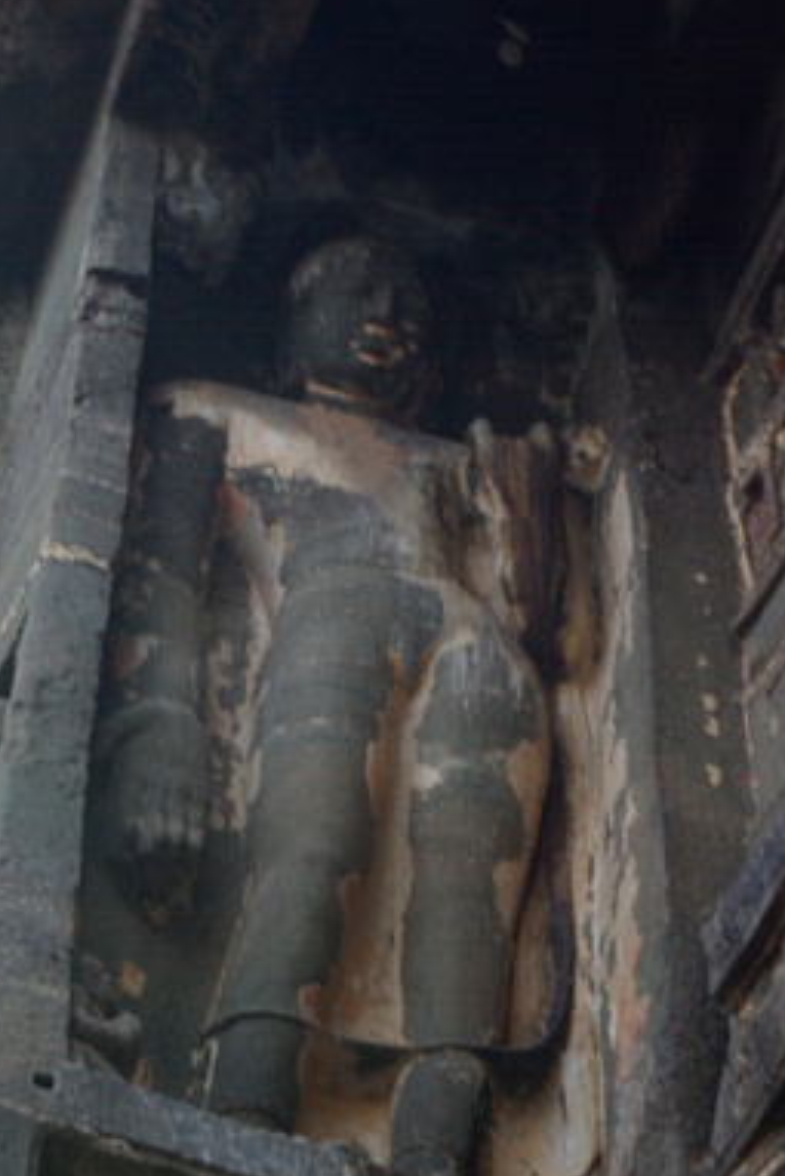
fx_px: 3386
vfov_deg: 19.7
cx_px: 296
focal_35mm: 104
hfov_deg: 13.2
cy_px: 640
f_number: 5.6
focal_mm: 55
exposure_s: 1/30
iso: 800
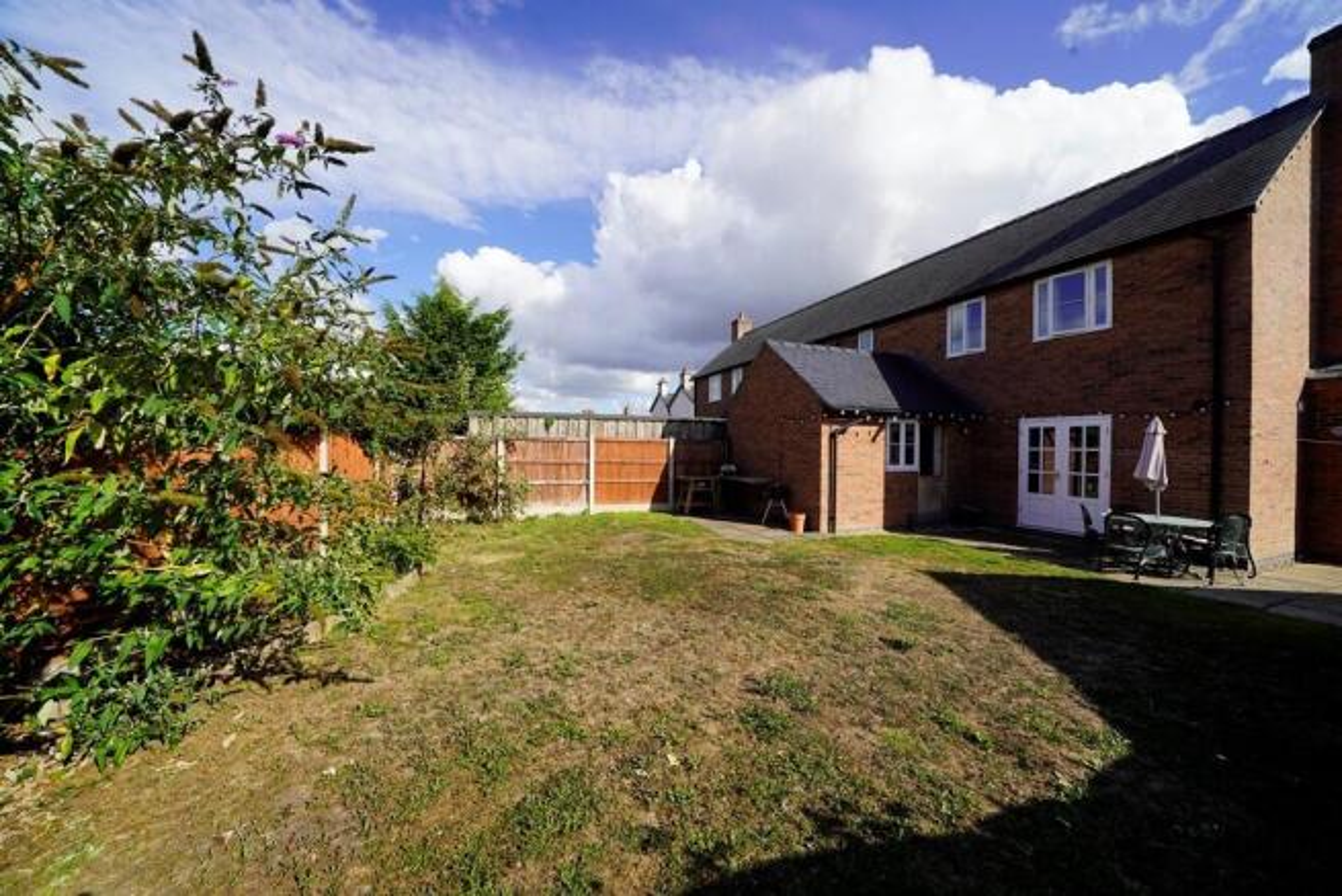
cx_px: 671
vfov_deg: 90.0
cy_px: 448
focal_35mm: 12
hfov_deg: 112.6
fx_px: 447
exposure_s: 1/125
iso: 100
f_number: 9
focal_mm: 12
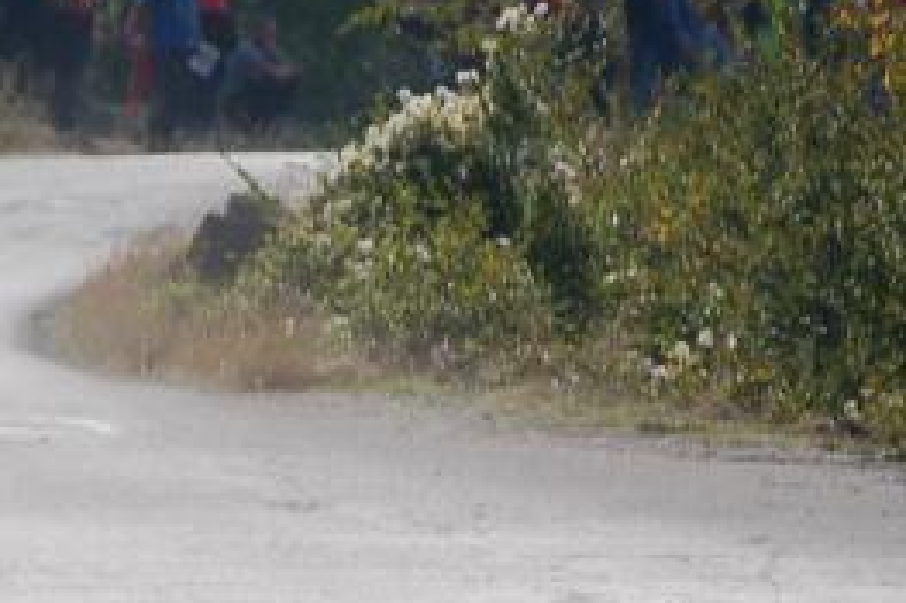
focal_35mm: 643
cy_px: 739
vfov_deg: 2.1
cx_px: -551
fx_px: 16171
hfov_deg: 3.2
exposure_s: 1/1250
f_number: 5
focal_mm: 110
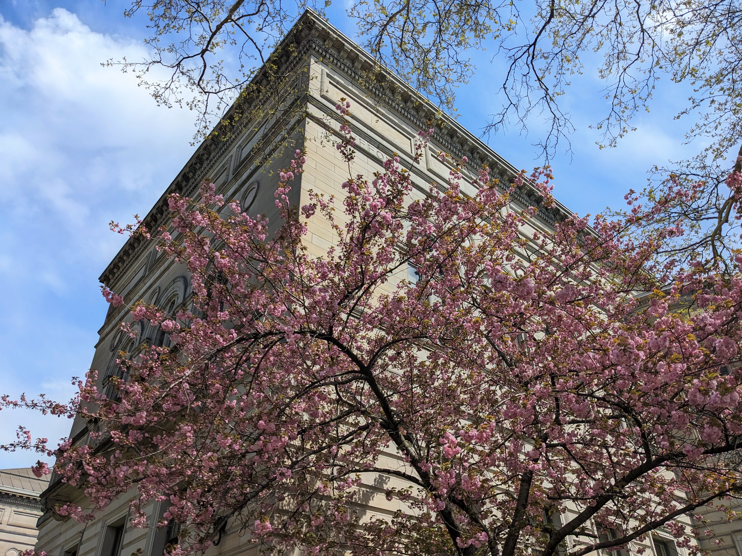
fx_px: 579
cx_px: 371
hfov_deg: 65.3
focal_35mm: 27
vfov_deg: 51.4
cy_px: 278
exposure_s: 1/5848
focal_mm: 4.38
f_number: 1.73
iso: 66
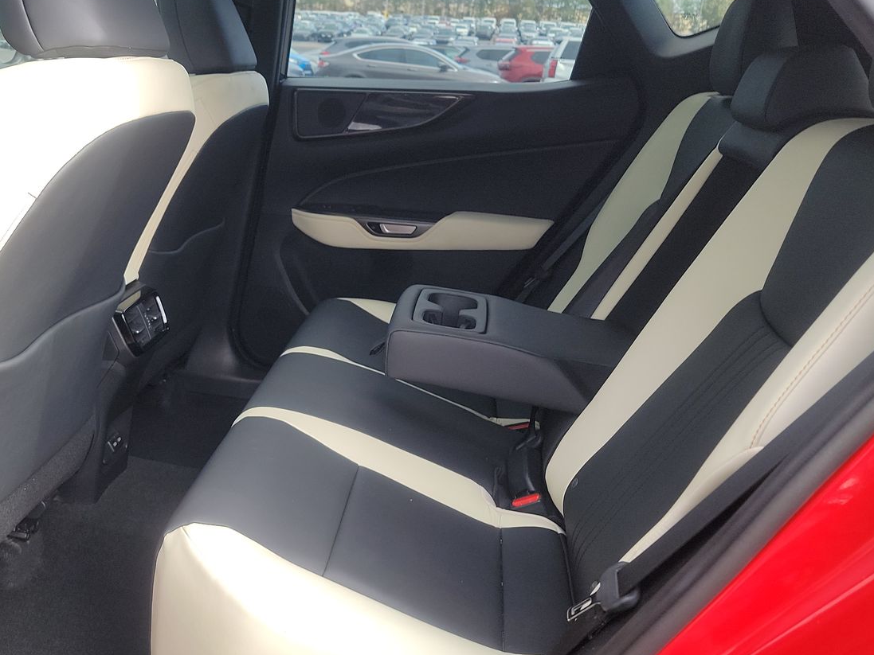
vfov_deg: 40.7
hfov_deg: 51.5
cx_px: 280
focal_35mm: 35
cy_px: 351
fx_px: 884
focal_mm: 6.7
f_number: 1.8
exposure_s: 1/119
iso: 68
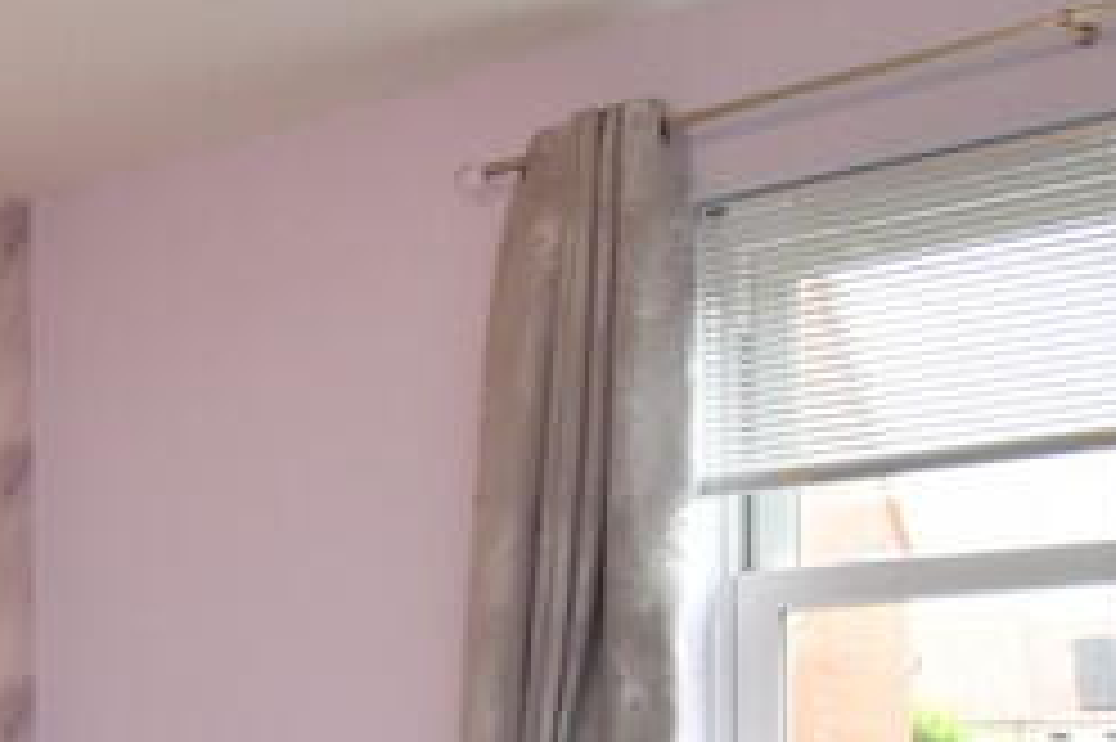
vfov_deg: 20.7
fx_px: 1921
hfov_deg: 25.3
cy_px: 843
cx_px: -518
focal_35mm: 62
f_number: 5
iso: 640
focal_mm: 10
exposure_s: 1/200
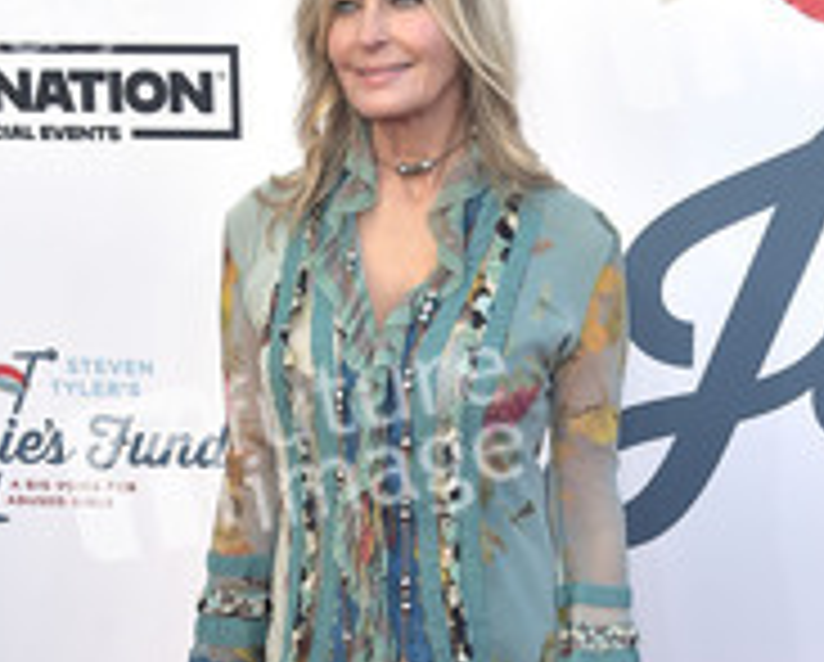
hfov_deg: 23.2
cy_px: 680
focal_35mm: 82
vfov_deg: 18.2
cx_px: 426
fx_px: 2003
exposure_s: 1/250
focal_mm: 40
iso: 400
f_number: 6.3
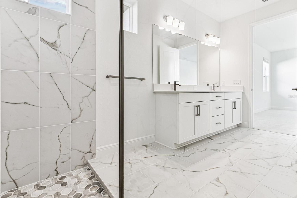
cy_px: 96
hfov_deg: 96.7
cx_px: 148
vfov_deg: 73.7
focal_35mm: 16
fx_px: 132
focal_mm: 10
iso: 100
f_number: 7.1
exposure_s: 1/20
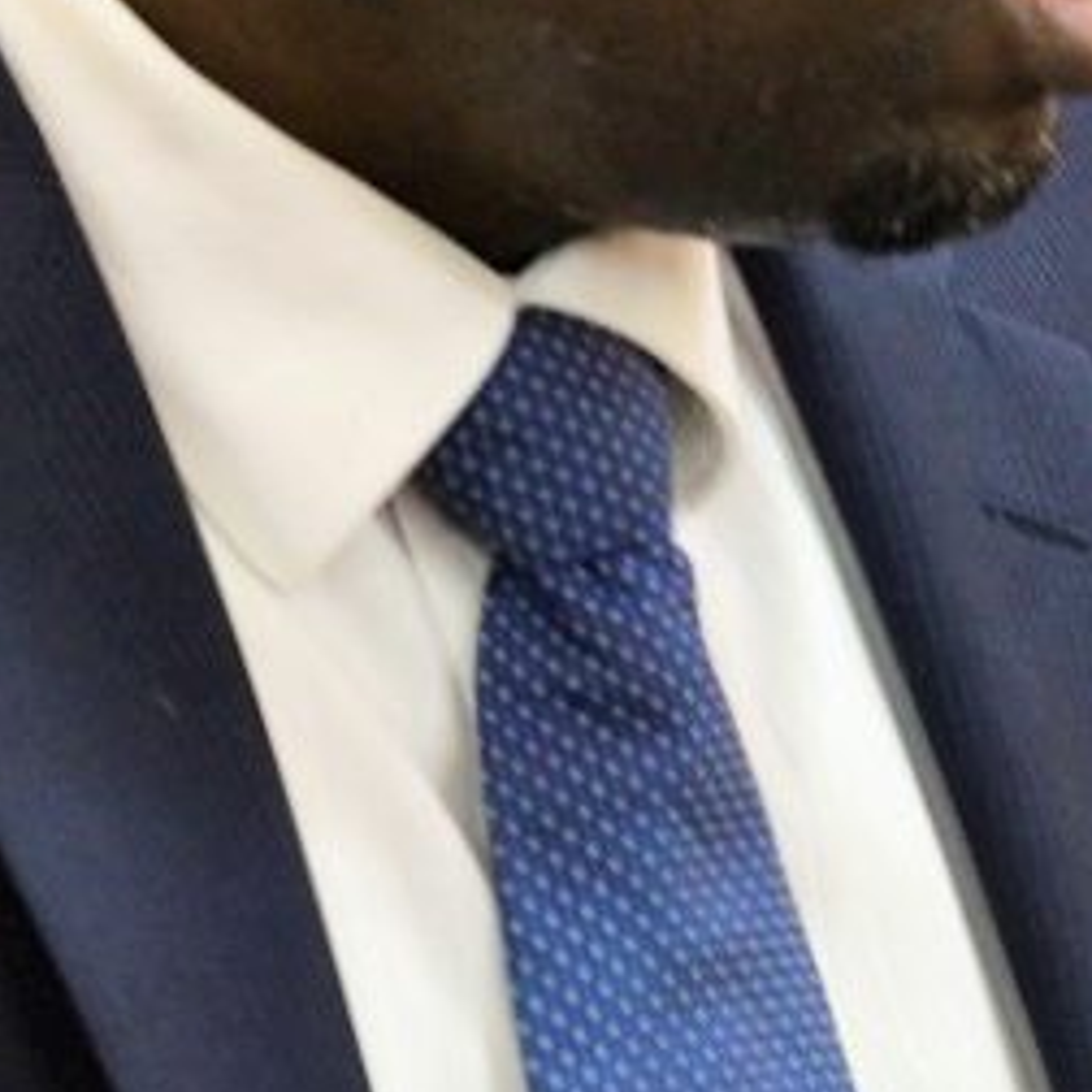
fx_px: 44399
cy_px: -106
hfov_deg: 1.4
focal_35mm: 1244
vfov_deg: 1.4
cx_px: 481
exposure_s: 1/60
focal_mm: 360
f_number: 6.3
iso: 3200
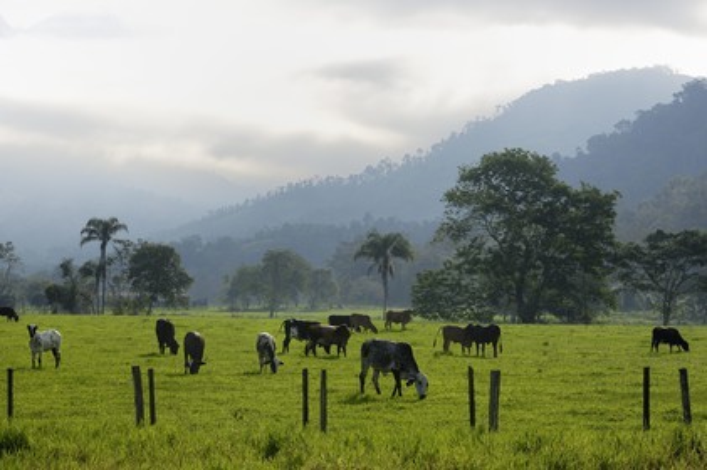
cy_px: 235
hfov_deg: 19.5
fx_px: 2060
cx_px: 354
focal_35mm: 105
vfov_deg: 13.0
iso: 100
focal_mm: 70
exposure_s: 1/160
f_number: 11
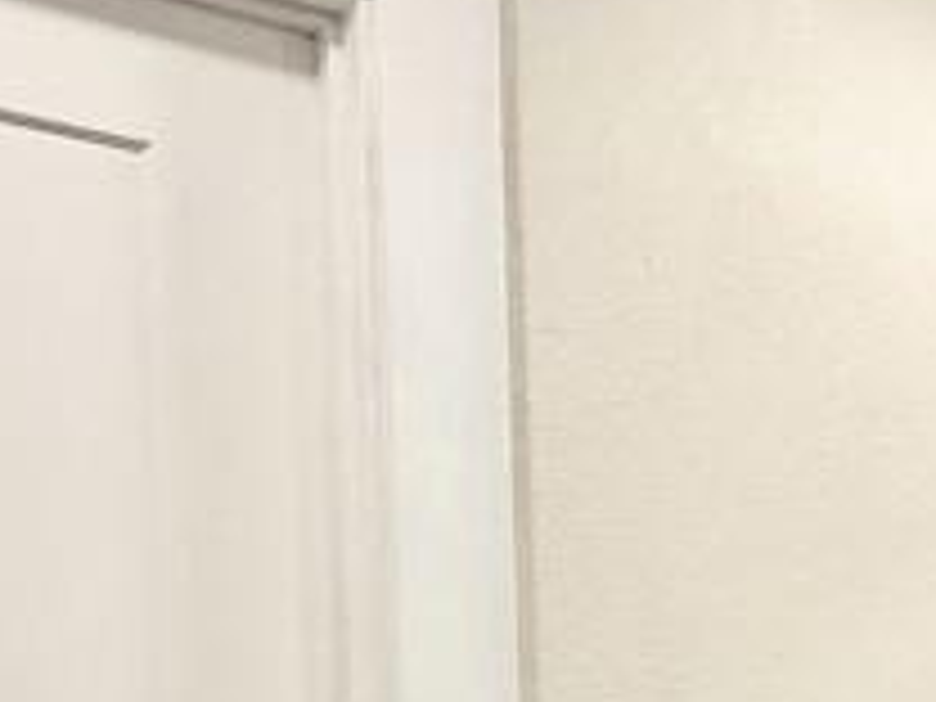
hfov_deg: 22.3
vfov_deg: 19.5
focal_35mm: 69
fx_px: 1866
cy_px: 940
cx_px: 1467
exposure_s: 1/120
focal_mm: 2.22
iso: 125
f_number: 2.2
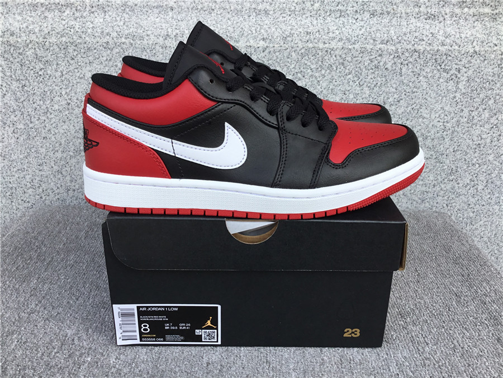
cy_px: 189
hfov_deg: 58.4
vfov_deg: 45.4
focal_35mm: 31
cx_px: 252
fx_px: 450
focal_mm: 3.3
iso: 25
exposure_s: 1/420
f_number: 2.4
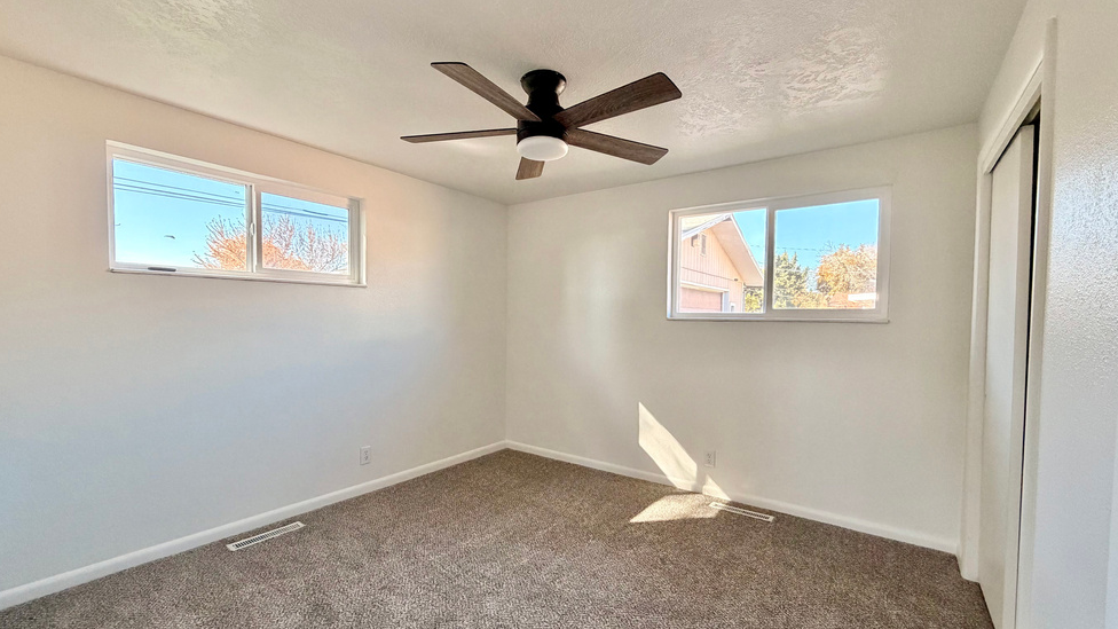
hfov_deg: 99.4
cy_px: 333
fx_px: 474
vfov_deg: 67.0
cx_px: 549
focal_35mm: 16
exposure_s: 1/121
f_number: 2.2
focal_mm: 2.22
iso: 320
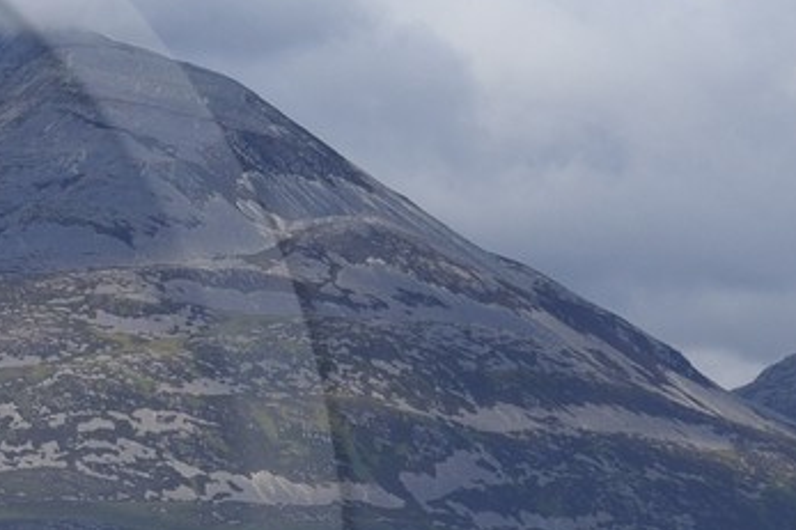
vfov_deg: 2.4
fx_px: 12751
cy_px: 608
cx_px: -601
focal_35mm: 577
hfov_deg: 3.6
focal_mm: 125
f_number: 11
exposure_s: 1/320
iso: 200
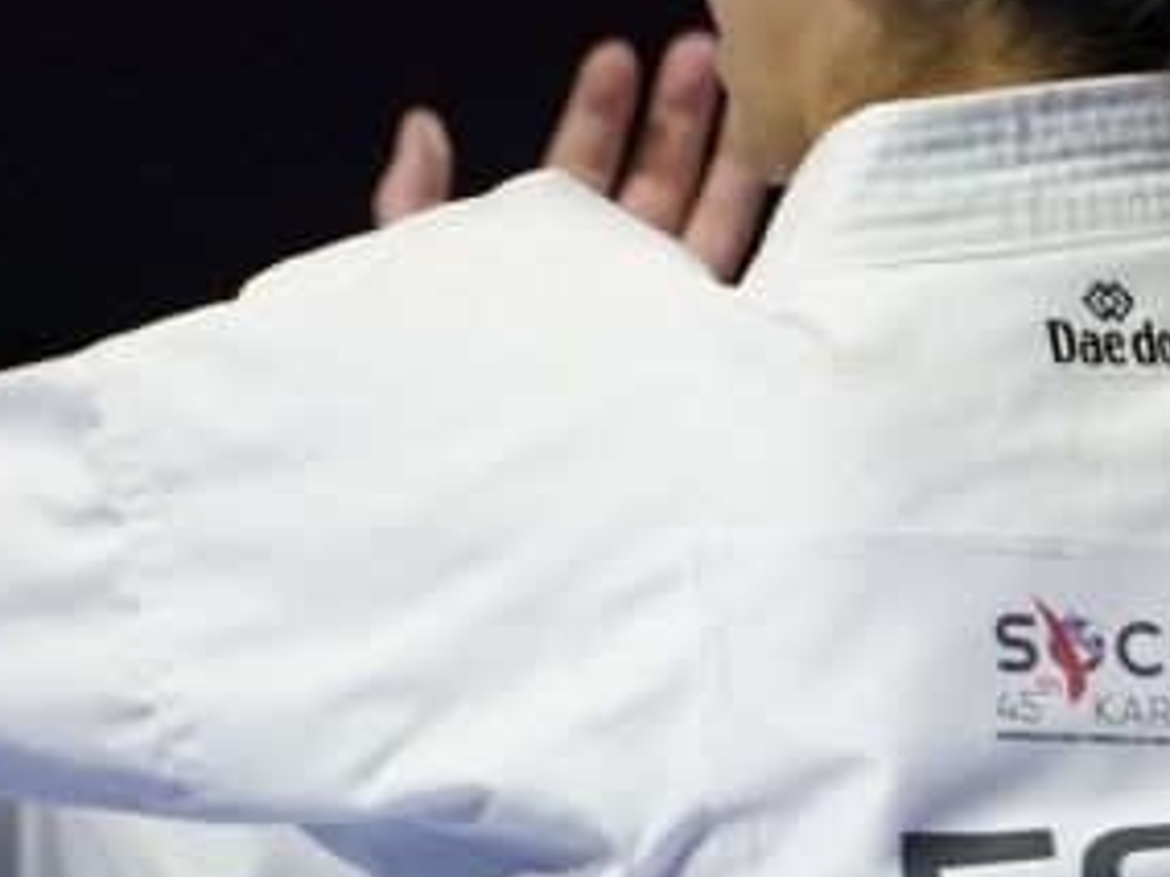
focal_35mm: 878
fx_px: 29676
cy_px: 823
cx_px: 552
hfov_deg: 2.3
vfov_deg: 1.7
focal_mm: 144
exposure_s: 1/500
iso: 500
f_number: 2.8
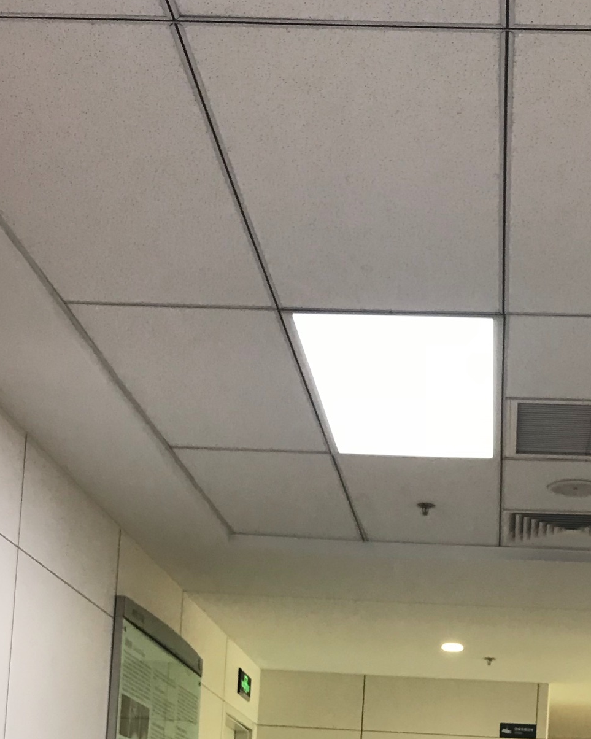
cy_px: 811
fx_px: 1356
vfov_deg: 27.8
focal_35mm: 62
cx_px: 436
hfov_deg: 24.4
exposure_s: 1/25
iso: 32
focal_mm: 3.99
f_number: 1.8
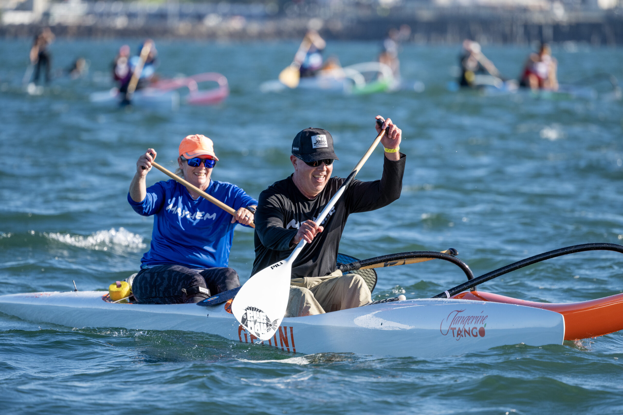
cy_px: 208
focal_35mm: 400
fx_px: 6922
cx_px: 312
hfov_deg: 5.2
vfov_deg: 3.4
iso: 640
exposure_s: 1/1250
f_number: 6.3
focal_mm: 400
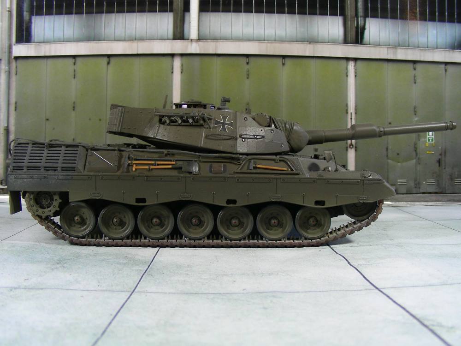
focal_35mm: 38
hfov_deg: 49.0
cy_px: 173
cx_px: 230
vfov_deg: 37.7
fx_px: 506
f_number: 3.5
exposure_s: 1/12.5
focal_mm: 6.3
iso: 50
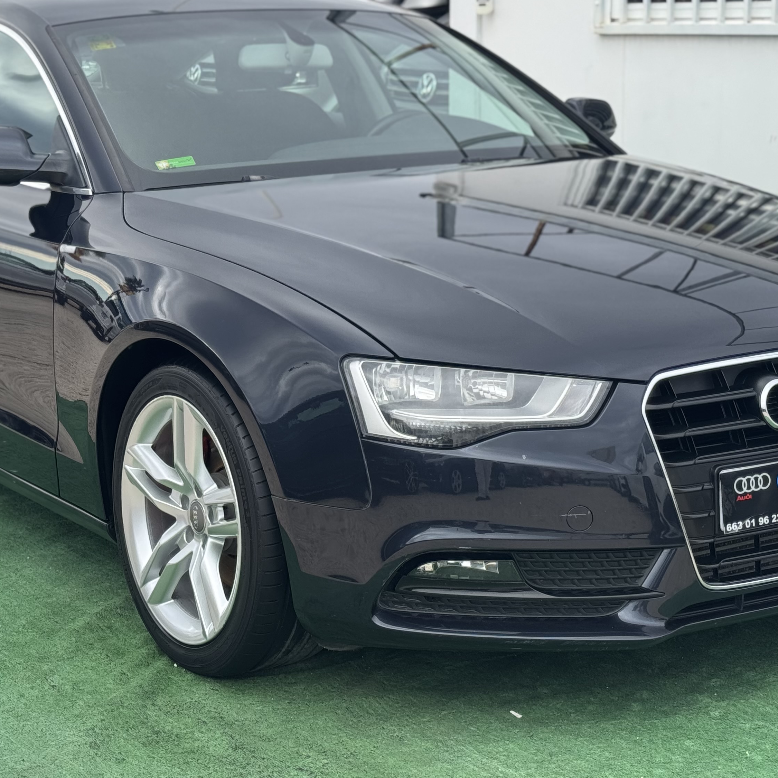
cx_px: 367
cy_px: 311
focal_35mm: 76
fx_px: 1933
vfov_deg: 22.7
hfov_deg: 22.8
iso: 64
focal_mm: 6.76
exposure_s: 1/558
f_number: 1.78
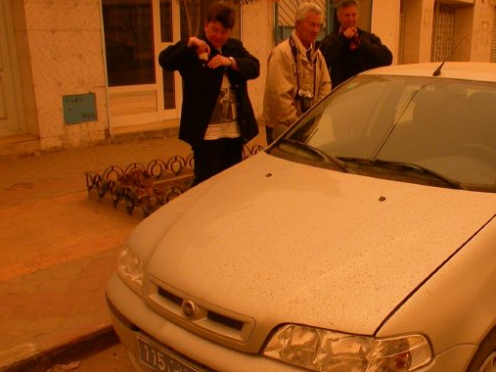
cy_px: 230
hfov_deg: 31.9
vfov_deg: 24.3
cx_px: 333
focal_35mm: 60
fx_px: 860
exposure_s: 1/95.3
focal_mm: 7.85
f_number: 4.2
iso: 100
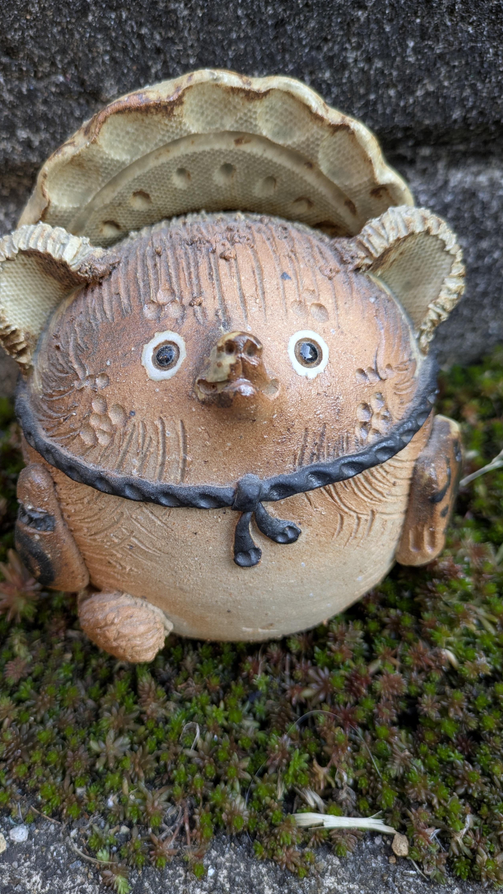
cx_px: 201
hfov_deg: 41.3
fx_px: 664
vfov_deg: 67.9
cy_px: 452
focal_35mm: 28
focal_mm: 5.43
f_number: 1.89
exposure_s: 1/120
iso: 42
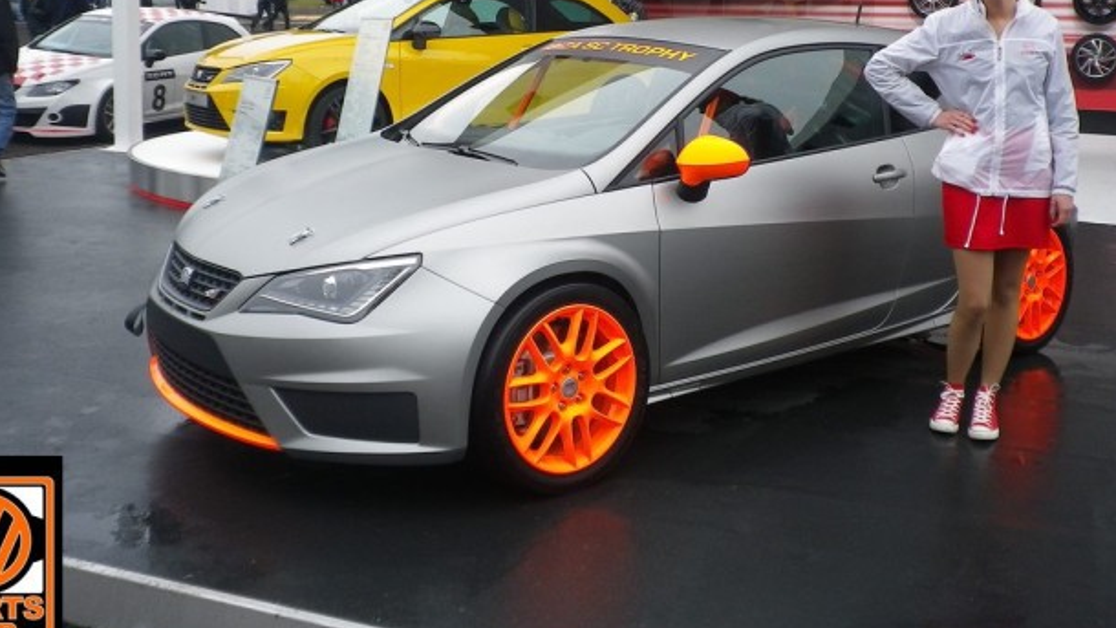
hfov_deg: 50.3
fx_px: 1184
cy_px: 141
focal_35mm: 40
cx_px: 637
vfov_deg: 29.1
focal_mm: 5.1
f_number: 3.5
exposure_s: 1/160
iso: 80
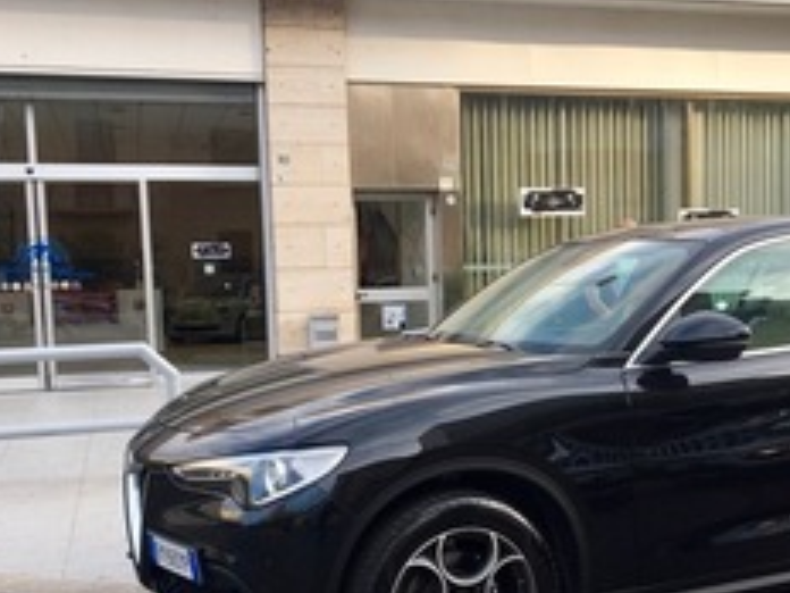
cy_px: 399
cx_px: 497
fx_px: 1141
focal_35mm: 50
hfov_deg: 37.9
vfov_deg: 28.9
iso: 25
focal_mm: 4.15
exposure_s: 1/174
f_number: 2.2
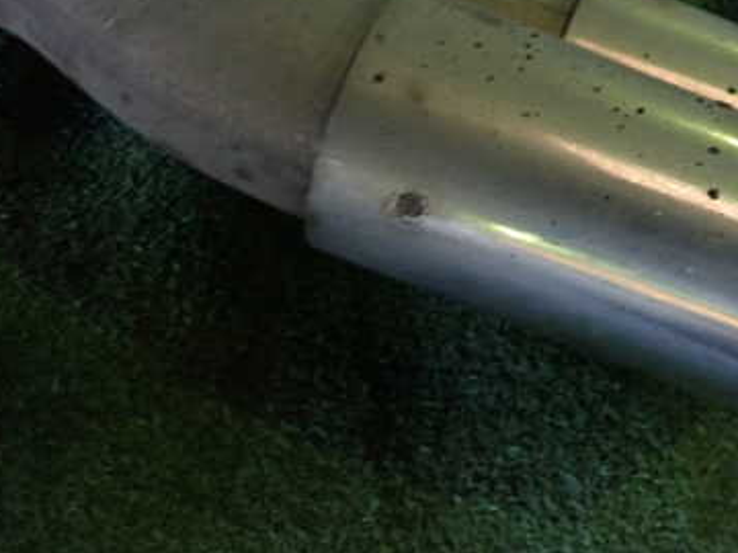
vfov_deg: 29.0
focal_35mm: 50
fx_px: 1066
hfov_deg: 36.7
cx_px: 601
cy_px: 217
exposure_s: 1/30
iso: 320
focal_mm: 5.4
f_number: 2.3
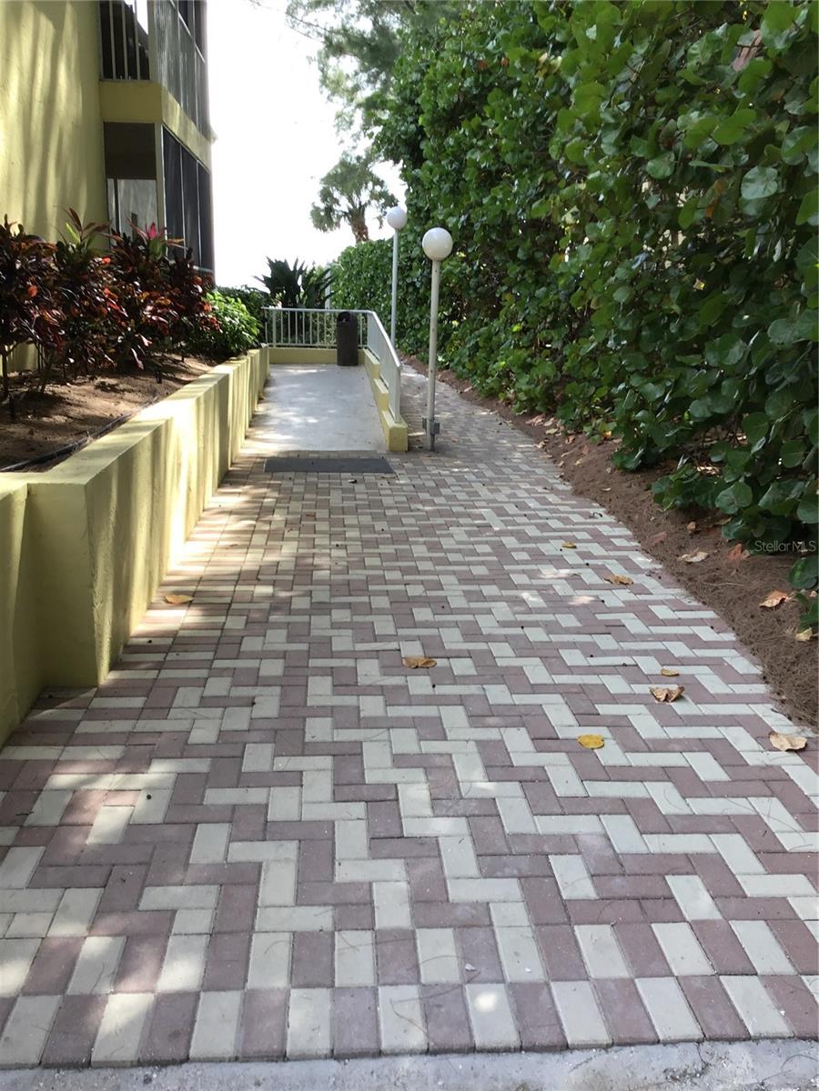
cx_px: 410
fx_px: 978
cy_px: 546
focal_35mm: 31
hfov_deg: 45.4
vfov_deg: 58.4
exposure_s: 1/120
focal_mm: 3.3
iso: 25
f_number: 2.4
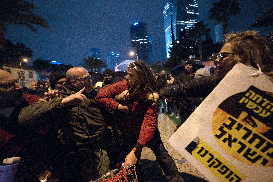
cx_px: 136
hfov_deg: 104.3
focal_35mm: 14
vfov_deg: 81.2
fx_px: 106
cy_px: 91
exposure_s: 1/250
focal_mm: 14
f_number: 2.8
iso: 5600
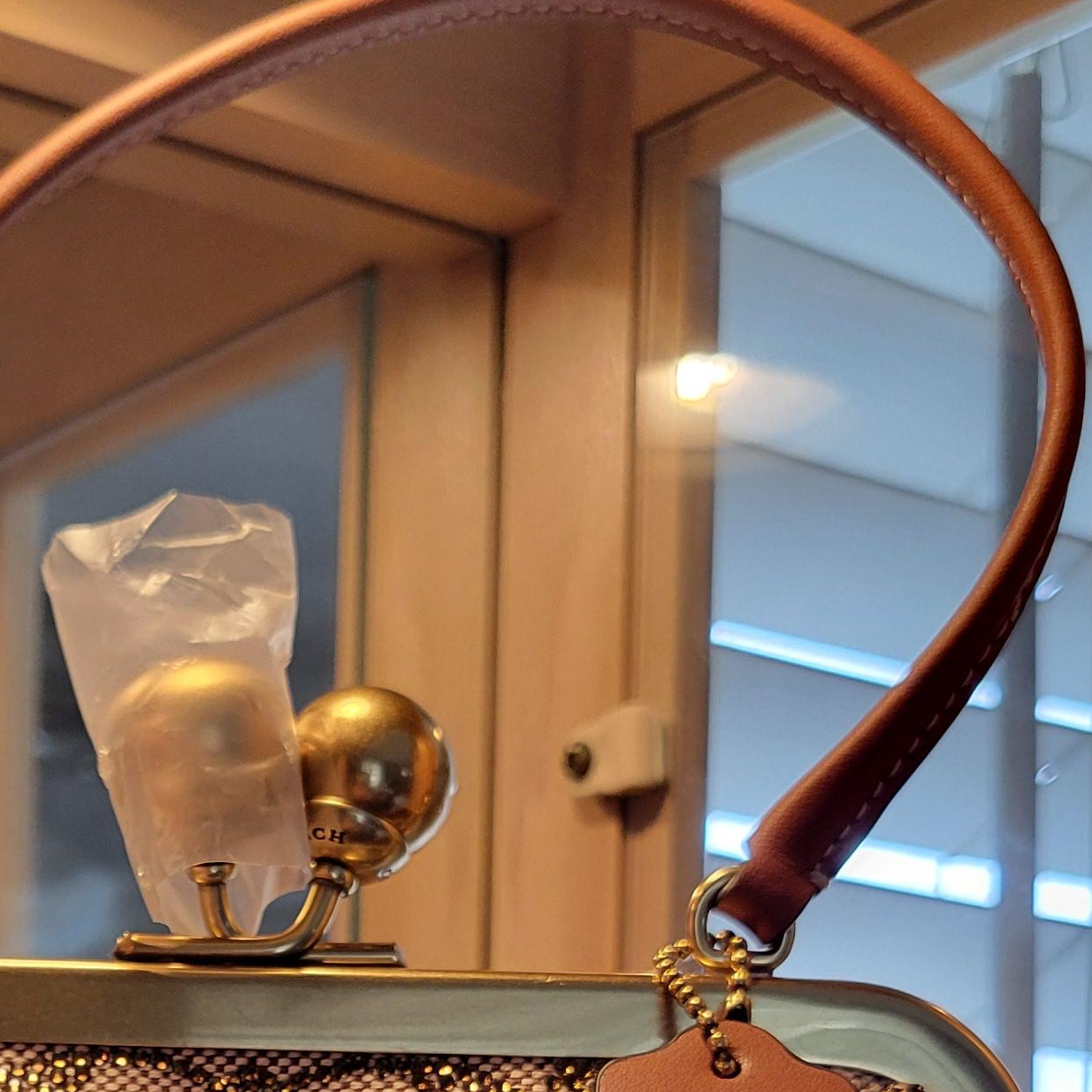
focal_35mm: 75
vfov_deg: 21.7
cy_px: 1250
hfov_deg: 22.8
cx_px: 253
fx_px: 2677
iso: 160
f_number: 1.8
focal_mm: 5.4
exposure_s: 1/120
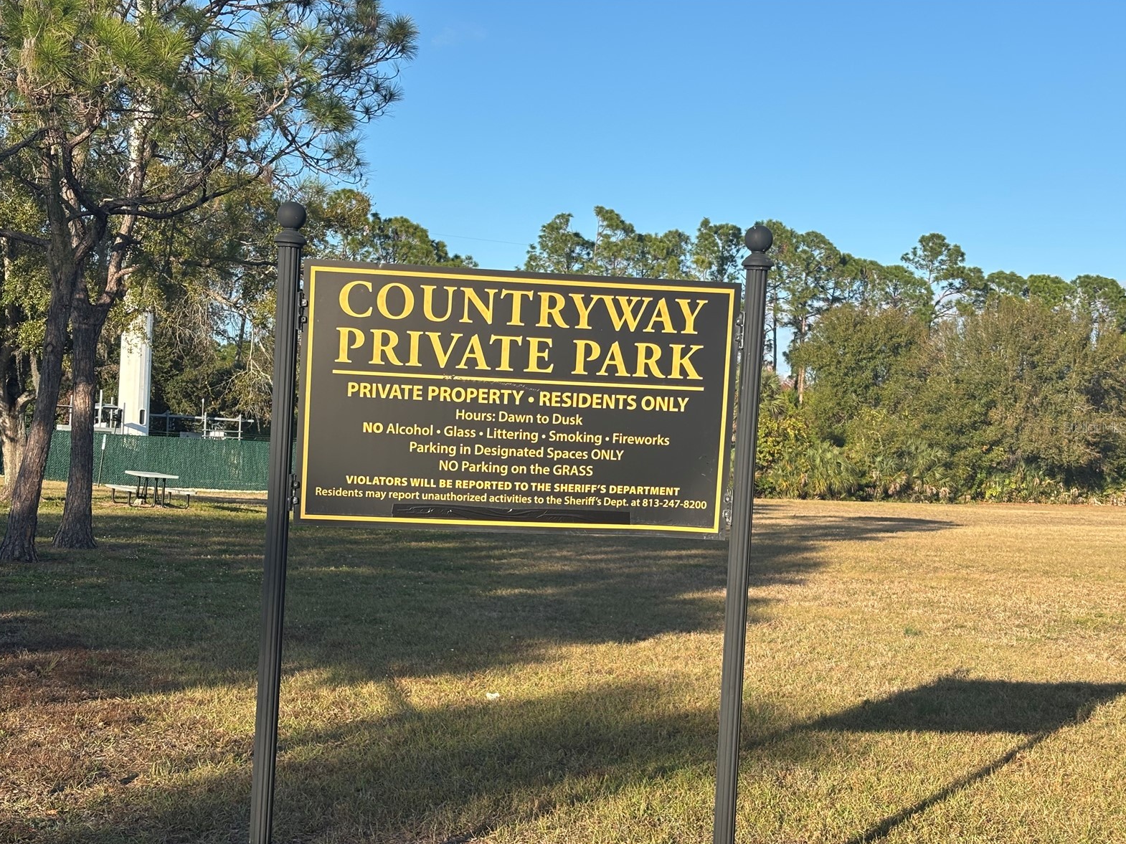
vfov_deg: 27.5
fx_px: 1724
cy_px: 427
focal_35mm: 53
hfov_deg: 36.2
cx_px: 557
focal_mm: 5.96
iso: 32
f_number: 1.6
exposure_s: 1/1522
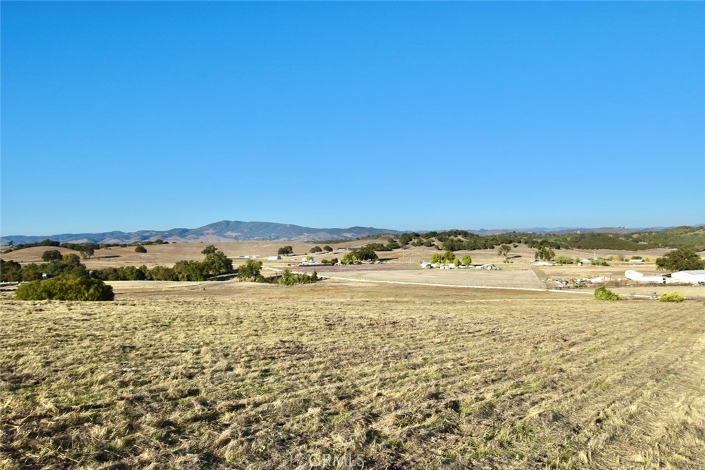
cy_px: 235
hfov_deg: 61.9
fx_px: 588
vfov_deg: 43.6
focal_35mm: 30
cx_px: 352
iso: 320
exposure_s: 1/500
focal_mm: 20
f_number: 11
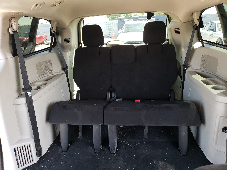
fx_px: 170
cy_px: 85
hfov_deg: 67.3
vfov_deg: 53.1
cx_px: 114
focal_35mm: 26
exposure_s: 1/120
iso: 81
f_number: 1.5
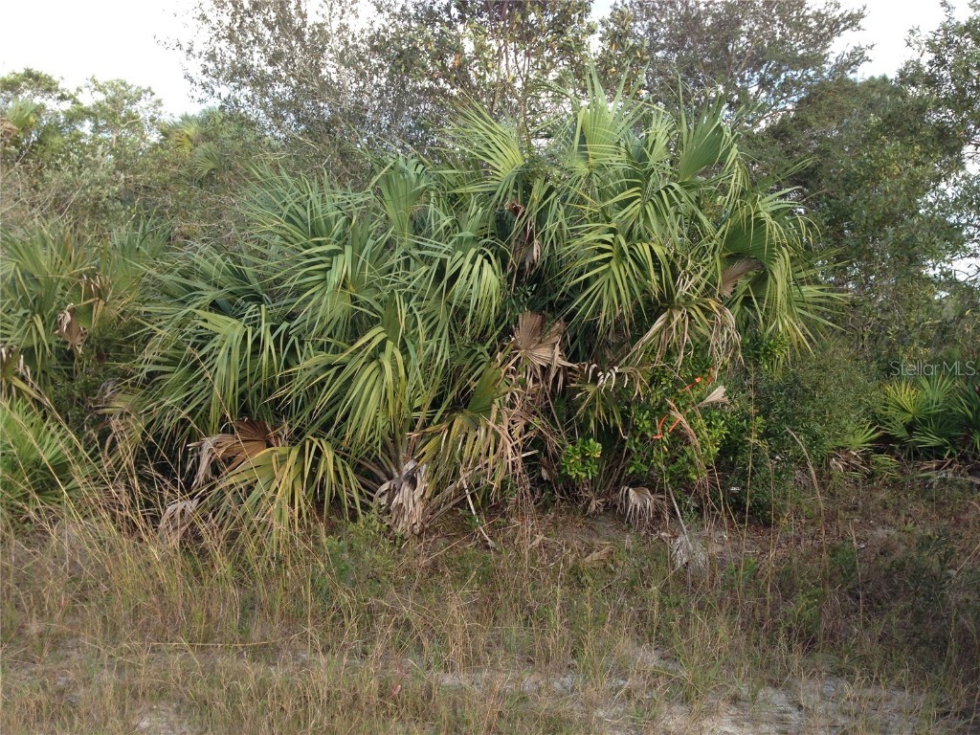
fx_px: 934
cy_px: 368
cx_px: 490
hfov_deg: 55.4
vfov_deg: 42.9
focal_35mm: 33
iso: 50
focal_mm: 4.12
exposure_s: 1/205
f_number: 2.4
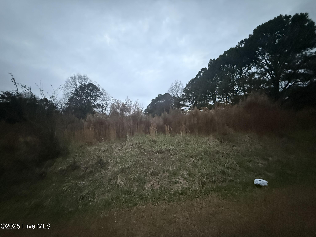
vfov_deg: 85.7
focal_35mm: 14
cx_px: 158
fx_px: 128
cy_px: 118
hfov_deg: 102.1
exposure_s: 1/44
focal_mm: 2.22
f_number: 2.2
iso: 1250
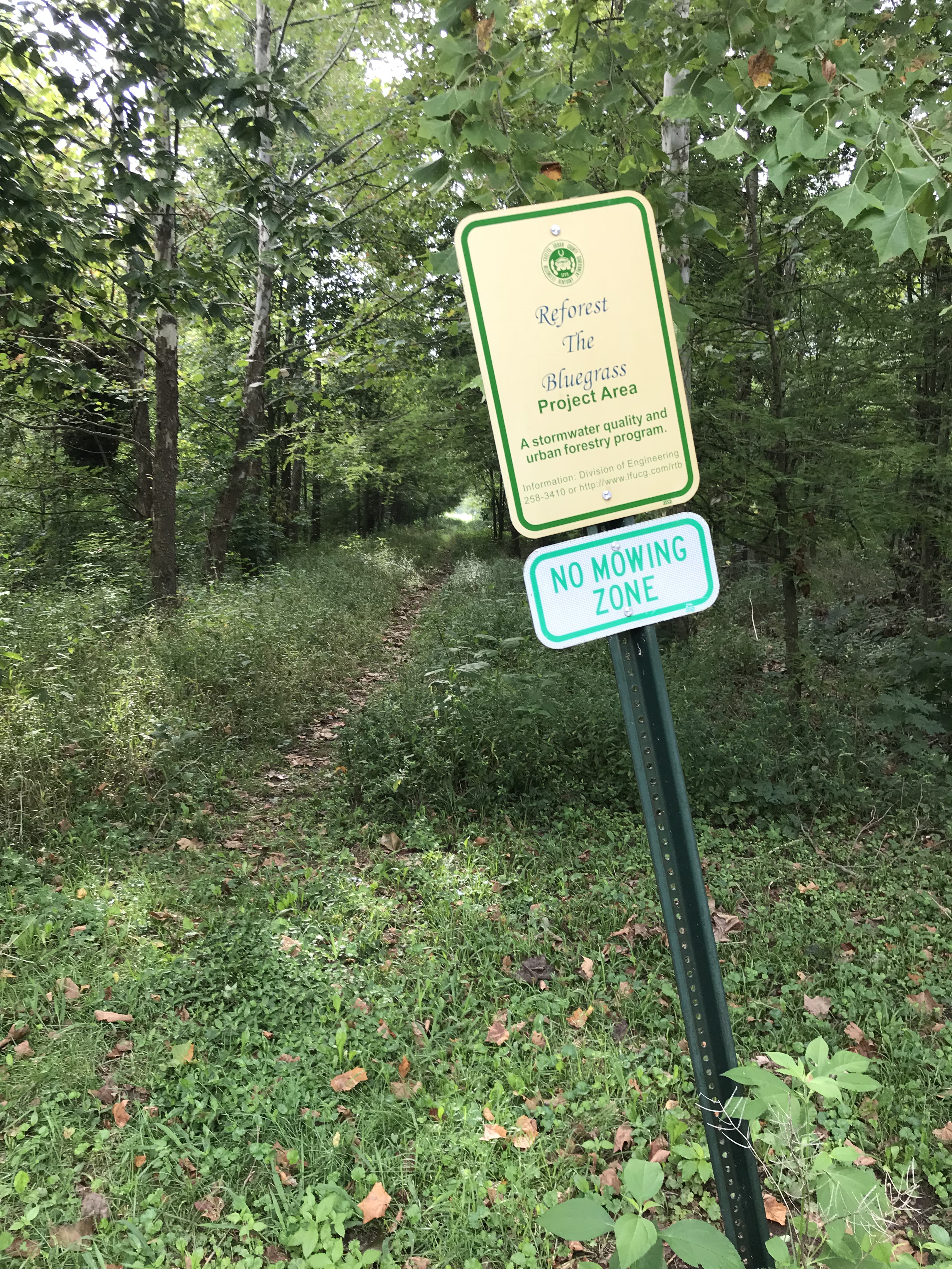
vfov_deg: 63.4
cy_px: 634
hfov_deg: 49.7
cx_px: 476
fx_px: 1027
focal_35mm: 28
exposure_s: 1/120
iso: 32
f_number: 1.8
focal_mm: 3.99
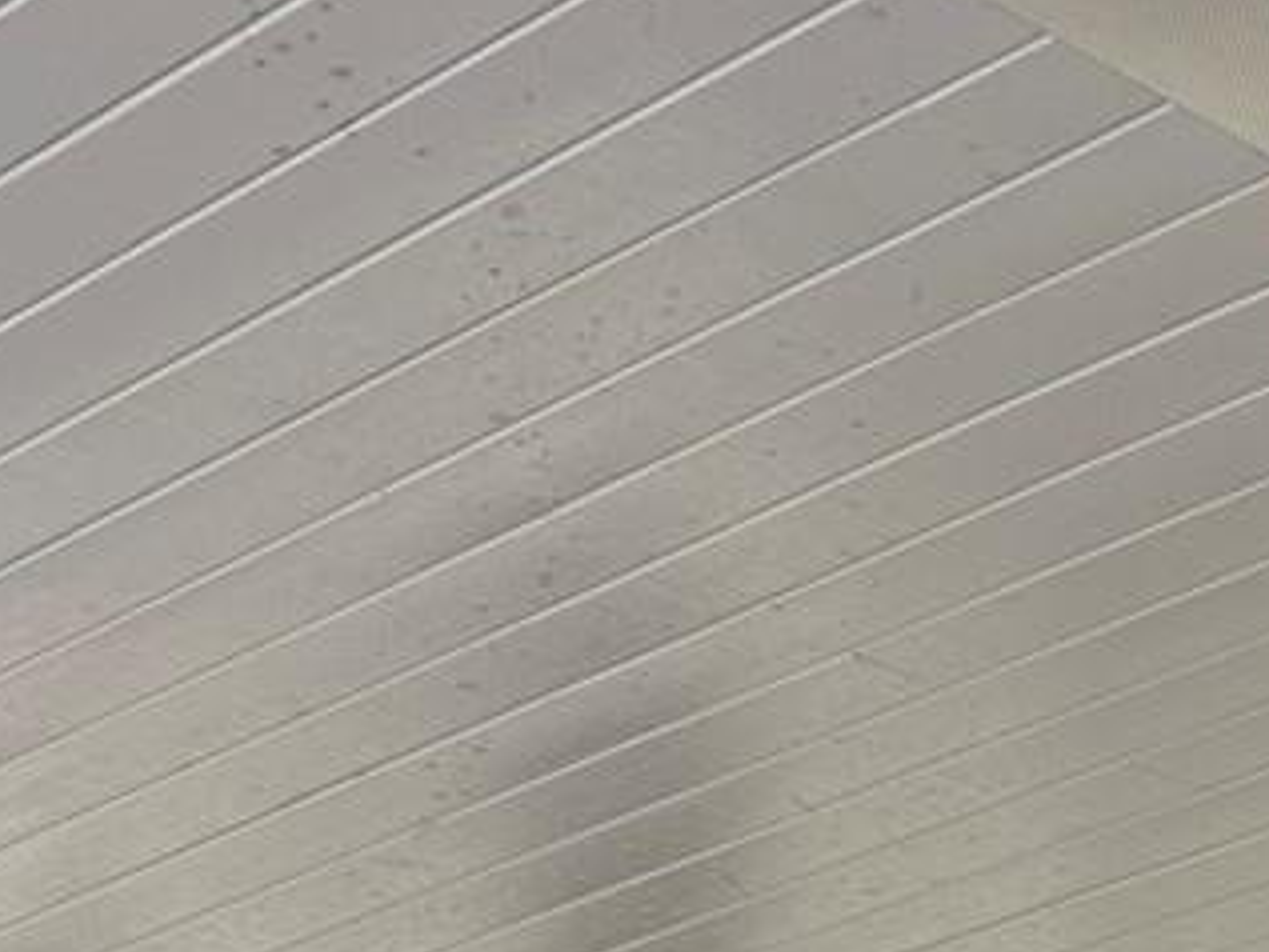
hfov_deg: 16.3
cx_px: 552
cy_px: 2188
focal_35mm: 121
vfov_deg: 10.7
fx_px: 4437
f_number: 1.78
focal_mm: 6.86
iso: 80
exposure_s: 1/642
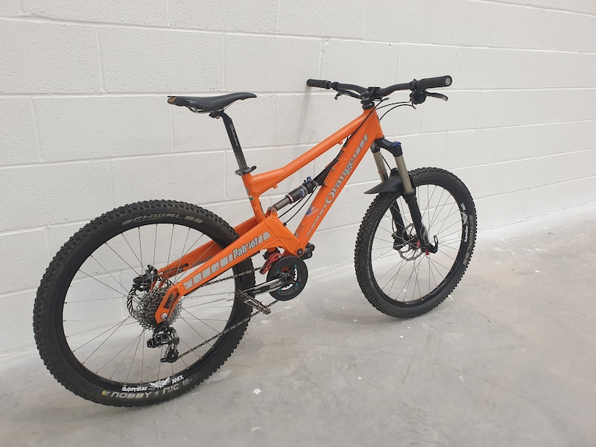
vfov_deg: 53.1
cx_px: 298
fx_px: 448
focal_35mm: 26
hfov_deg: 67.3
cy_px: 224
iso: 64
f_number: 2.4
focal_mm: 4.3
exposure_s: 1/100
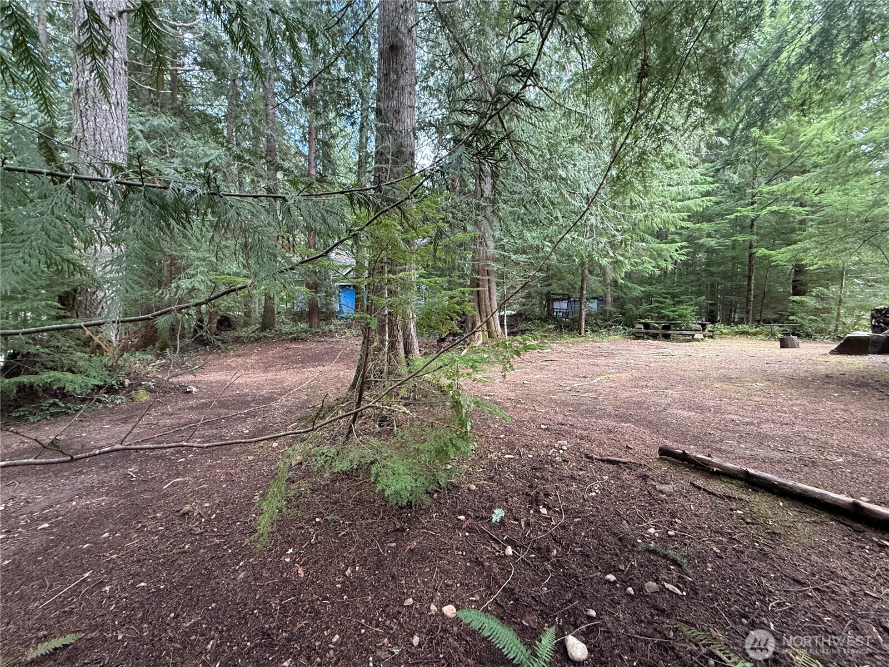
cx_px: 444
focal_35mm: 14
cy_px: 334
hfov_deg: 102.1
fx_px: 360
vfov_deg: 85.7
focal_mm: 2.22
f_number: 2.2
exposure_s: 1/99
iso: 250
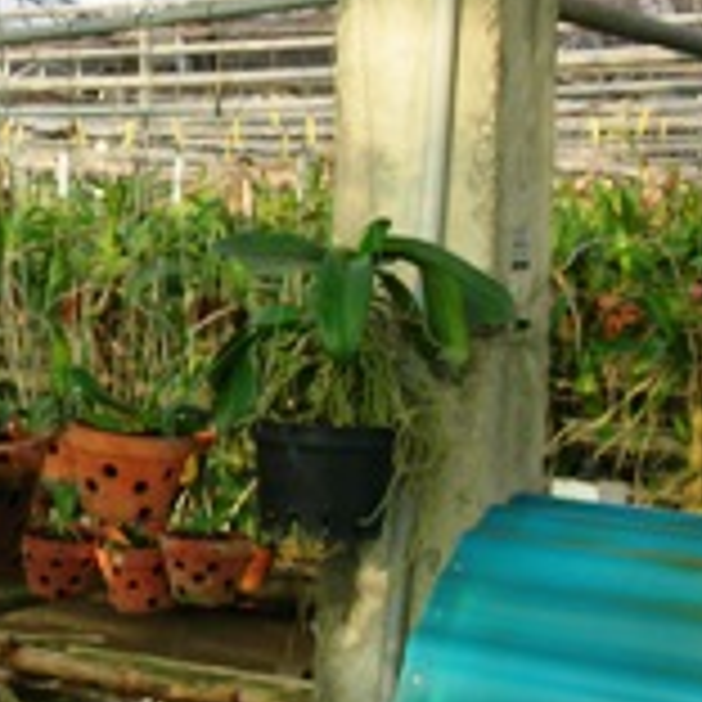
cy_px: 288
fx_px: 2042
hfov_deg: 17.9
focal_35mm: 89
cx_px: -279
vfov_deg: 19.5
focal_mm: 5.8
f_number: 3
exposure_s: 1/41
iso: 50
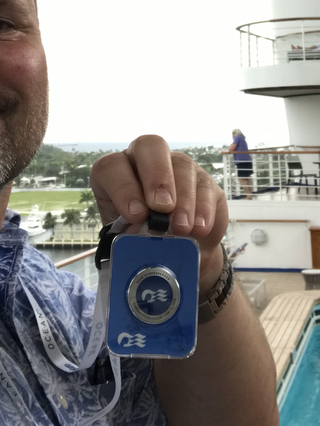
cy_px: 27
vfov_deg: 26.6
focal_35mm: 70
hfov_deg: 21.0
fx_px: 862
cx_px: 132
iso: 25
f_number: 2.2
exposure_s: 1/120
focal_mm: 2.87
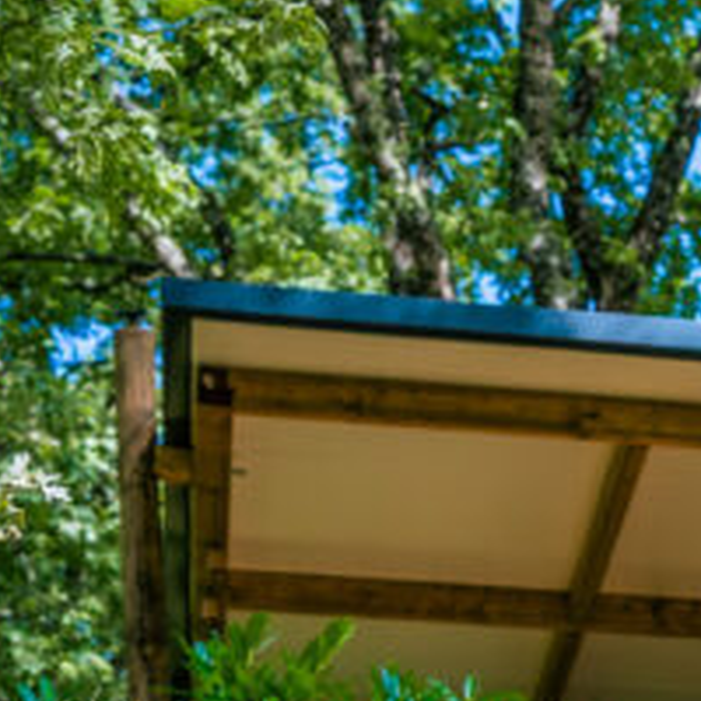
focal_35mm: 137
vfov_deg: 12.1
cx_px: 960
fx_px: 3143
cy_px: 1050
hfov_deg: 12.3
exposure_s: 1/250
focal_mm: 31.5
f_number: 5.6
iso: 140
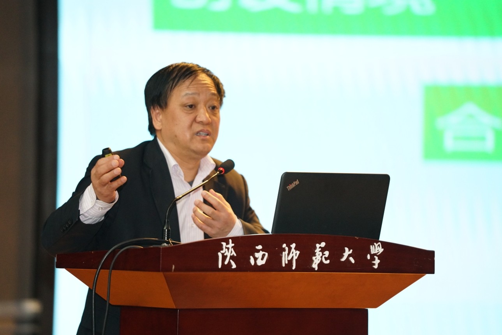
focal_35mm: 200
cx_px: 251
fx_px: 2789
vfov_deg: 6.9
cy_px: 168
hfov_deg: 10.3
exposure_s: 1/200
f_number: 2.8
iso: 5000
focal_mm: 200
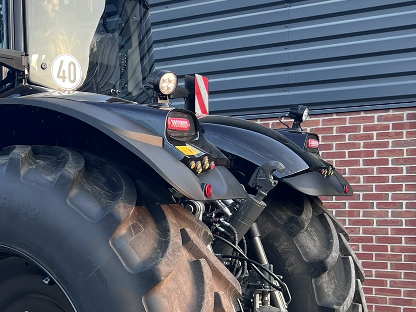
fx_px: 757
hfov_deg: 28.3
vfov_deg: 23.1
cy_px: 227
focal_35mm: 63
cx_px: -28
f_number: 1.5
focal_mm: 5.7
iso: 80
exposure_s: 1/121
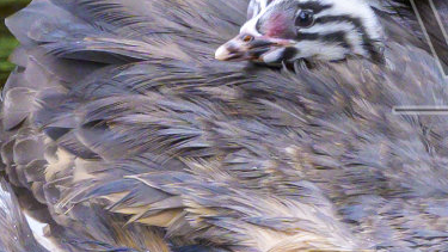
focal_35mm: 2546
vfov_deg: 0.5
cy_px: 51
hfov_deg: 0.8
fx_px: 30247
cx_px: 591
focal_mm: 380
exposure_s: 1/640
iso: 800
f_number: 8
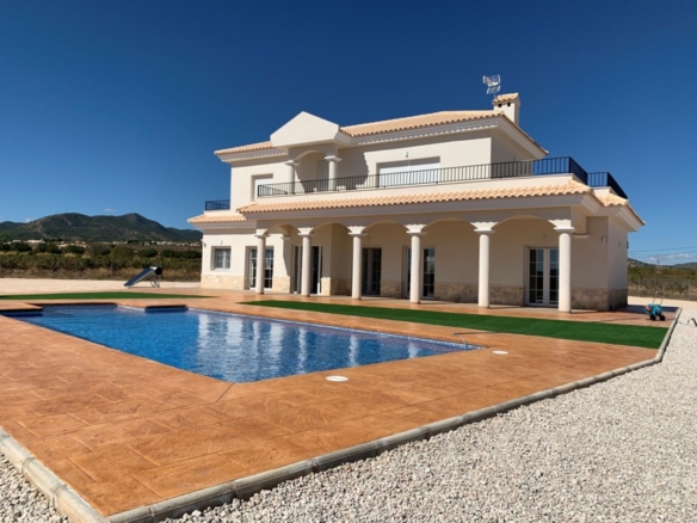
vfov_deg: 53.1
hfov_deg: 67.3
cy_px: 262
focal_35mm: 26
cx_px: 348
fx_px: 524
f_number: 1.8
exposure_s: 1/5405
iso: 25
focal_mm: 4.25
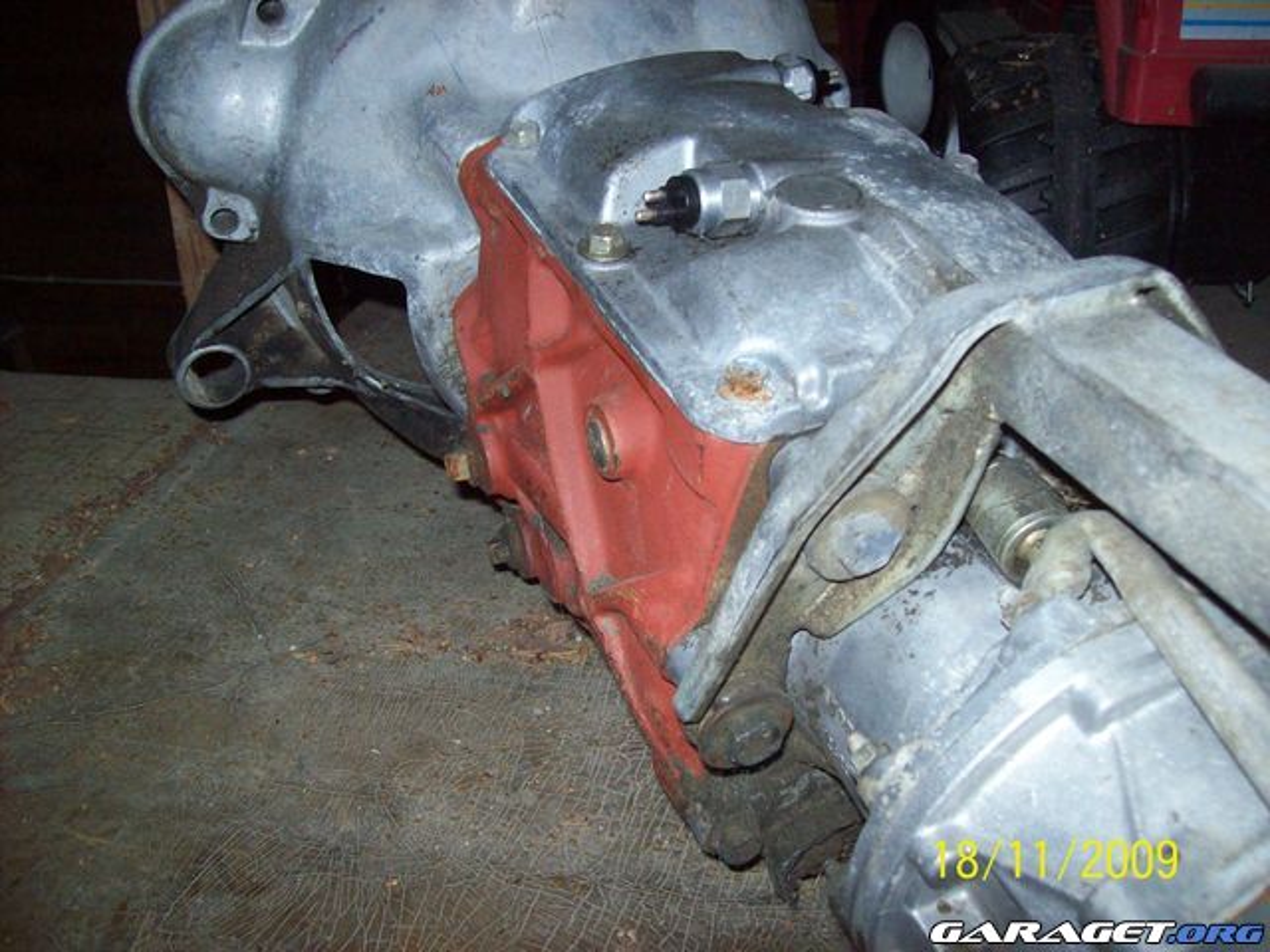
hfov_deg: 51.4
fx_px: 1321
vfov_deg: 39.7
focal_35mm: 36
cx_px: 635
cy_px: 476
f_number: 2.7
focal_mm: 6
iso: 200
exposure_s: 1/64
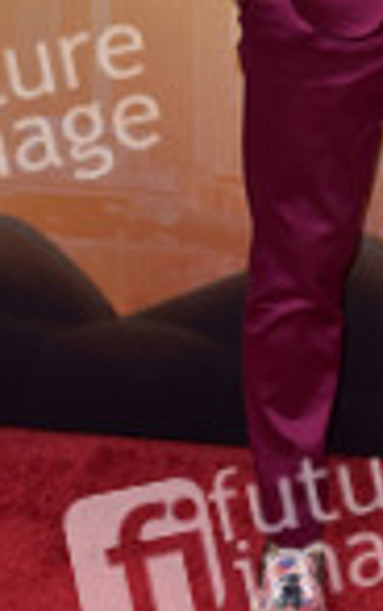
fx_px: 1485
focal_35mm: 89
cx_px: 402
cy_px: -83
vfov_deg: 21.9
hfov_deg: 14.4
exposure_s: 1/250
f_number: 5.6
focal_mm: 32
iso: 500
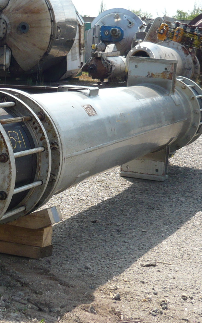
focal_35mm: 82
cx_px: 56
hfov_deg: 15.9
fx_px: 723
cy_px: 161
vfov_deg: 25.2
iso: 100
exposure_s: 1/640
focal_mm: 6.2
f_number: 3.2
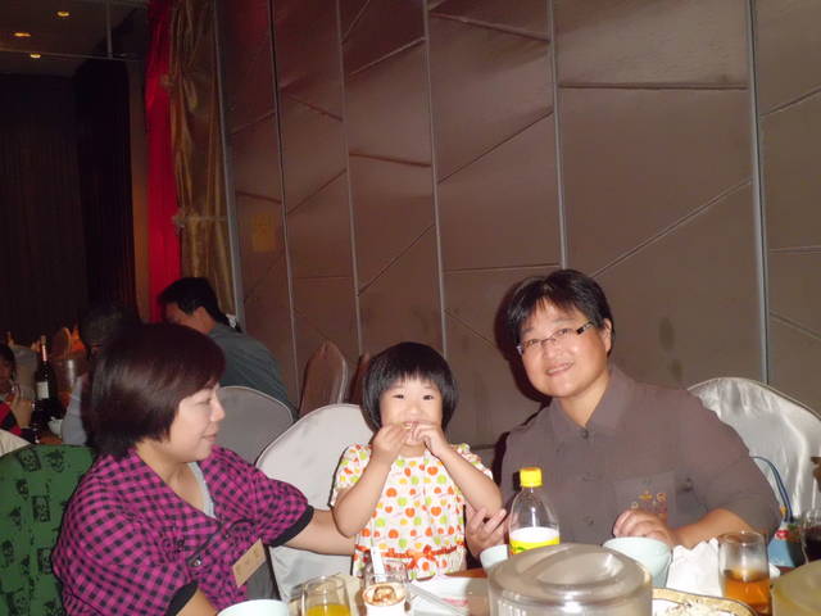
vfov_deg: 39.7
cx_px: 410
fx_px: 854
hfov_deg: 51.4
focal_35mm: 36
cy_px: 308
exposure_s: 1/60
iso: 400
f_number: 3.1
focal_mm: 6.4
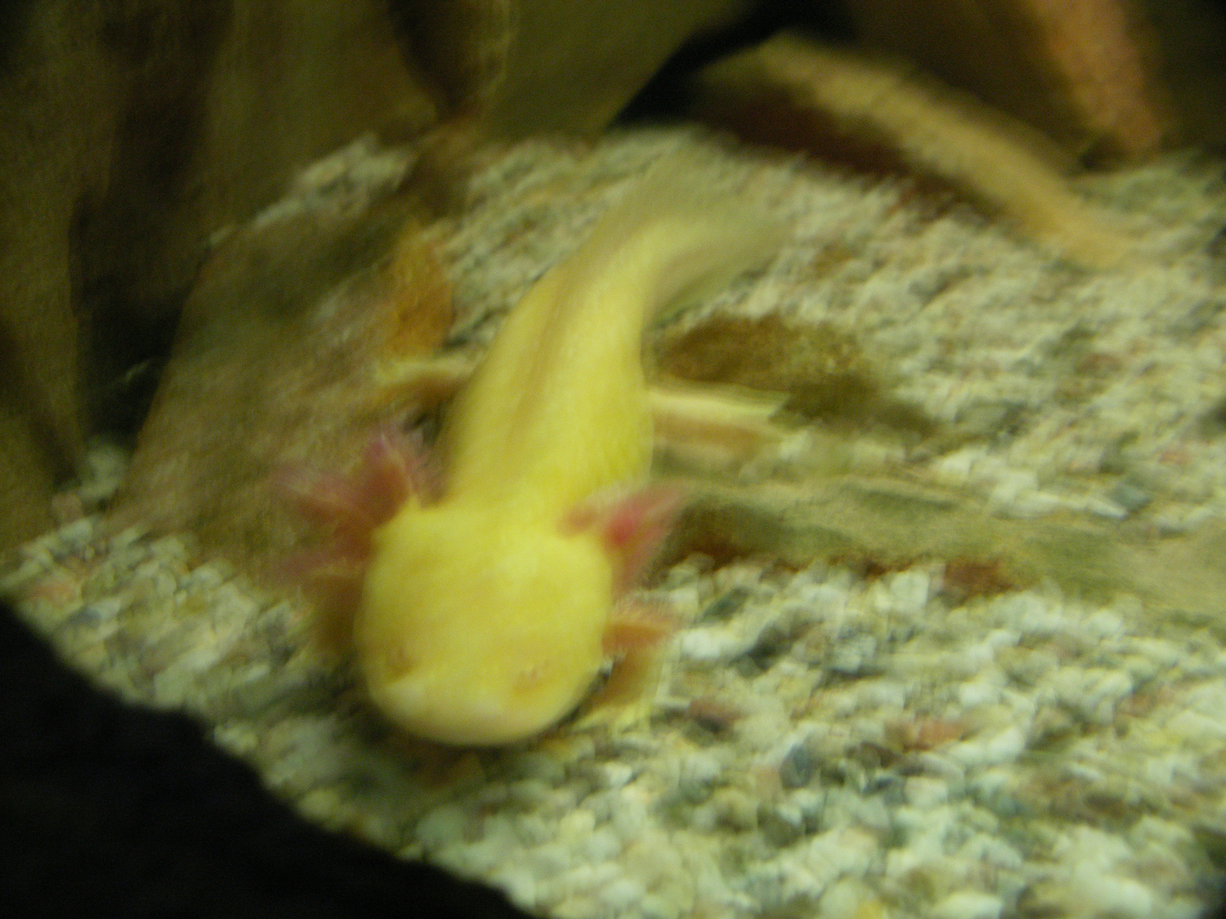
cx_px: 613
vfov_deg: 40.7
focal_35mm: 35
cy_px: 460
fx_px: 1240
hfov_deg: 52.6
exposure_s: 4
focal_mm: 9.2
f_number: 2.8
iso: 200
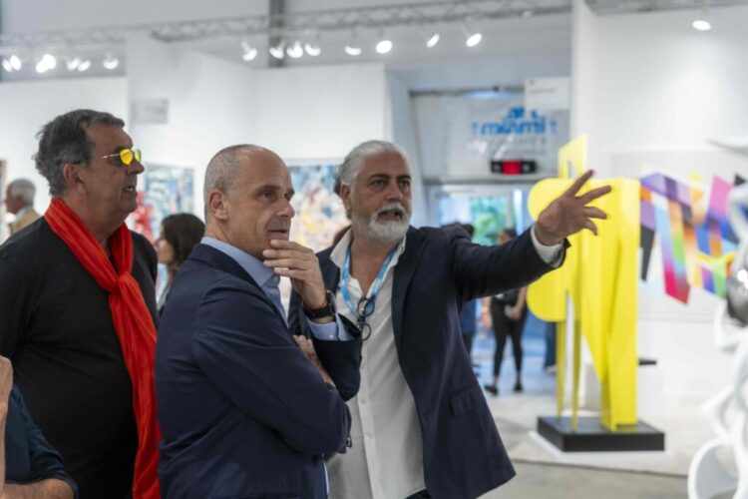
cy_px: 250
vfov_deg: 27.0
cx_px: 374
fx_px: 1037
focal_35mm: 50
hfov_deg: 39.7
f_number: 3.5
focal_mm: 49.9
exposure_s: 1/80
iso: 800
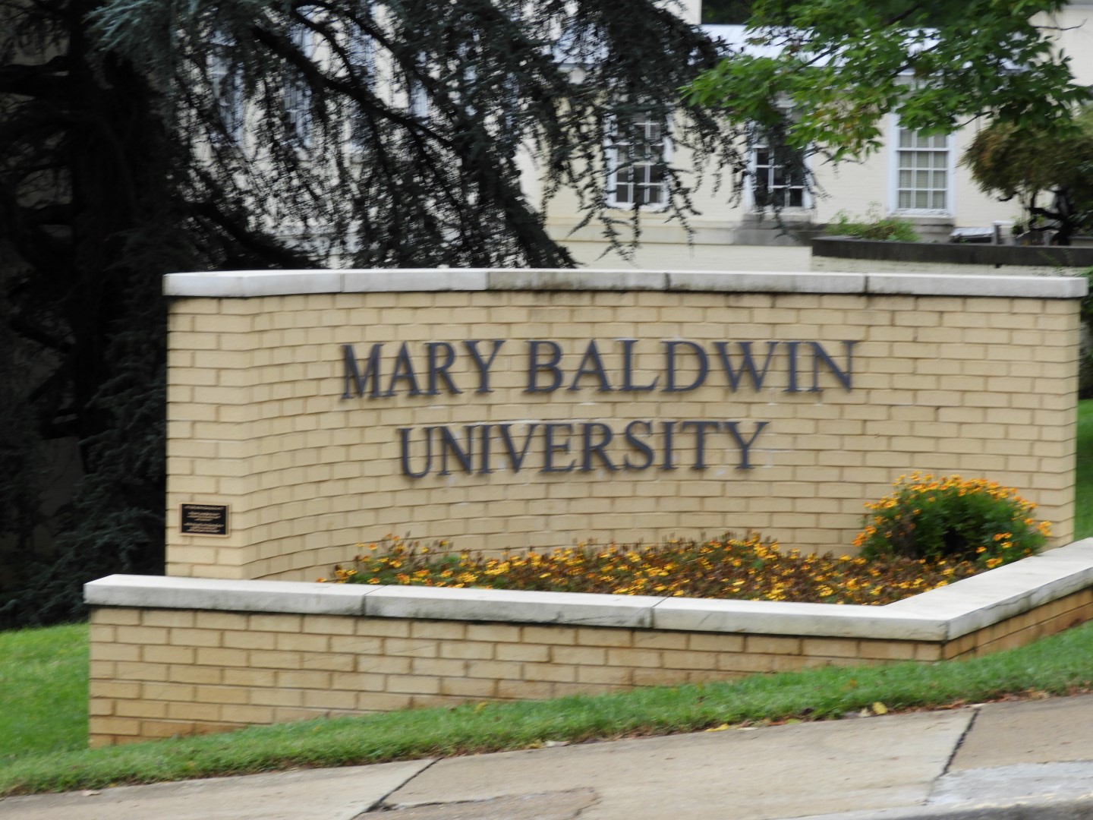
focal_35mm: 115
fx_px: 3631
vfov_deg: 12.9
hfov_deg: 17.1
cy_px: 410
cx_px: 546
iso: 100
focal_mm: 20.6
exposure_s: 1/100
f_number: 5
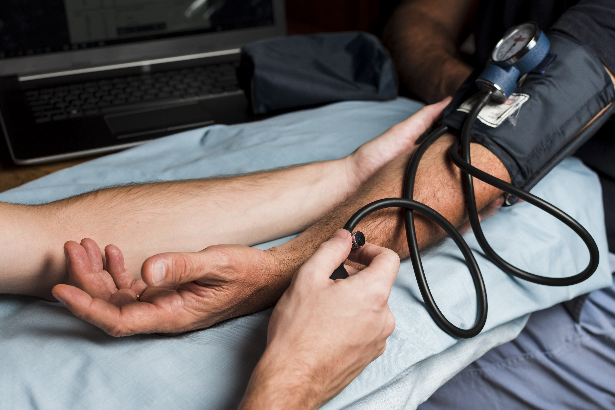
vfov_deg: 25.8
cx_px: 308
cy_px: 205
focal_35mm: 52
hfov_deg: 37.9
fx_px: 897
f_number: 3.5
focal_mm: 35
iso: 100
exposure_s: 1/200
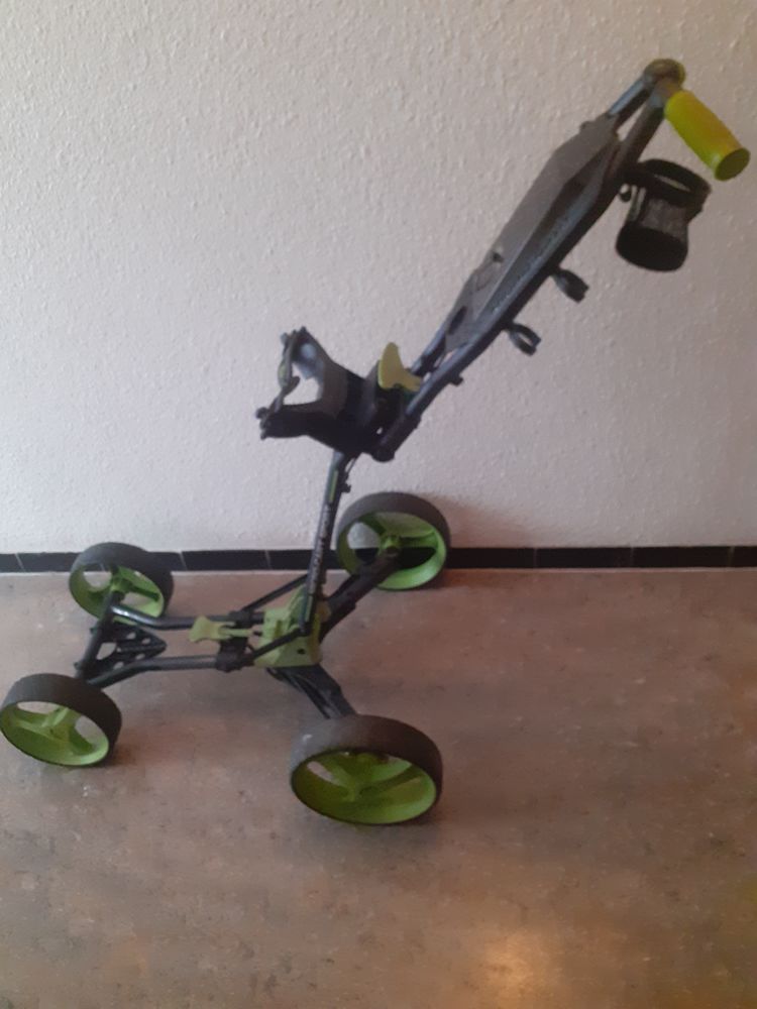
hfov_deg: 51.4
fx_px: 787
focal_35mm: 27
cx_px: 378
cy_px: 504
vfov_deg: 65.3
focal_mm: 3.6
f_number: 1.9
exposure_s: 1/25
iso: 500
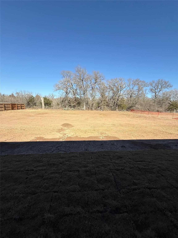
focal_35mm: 14
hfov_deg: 85.7
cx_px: 89
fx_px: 96
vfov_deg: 102.1
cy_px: 119
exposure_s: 1/2092
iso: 50
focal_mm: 2.22
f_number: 2.2
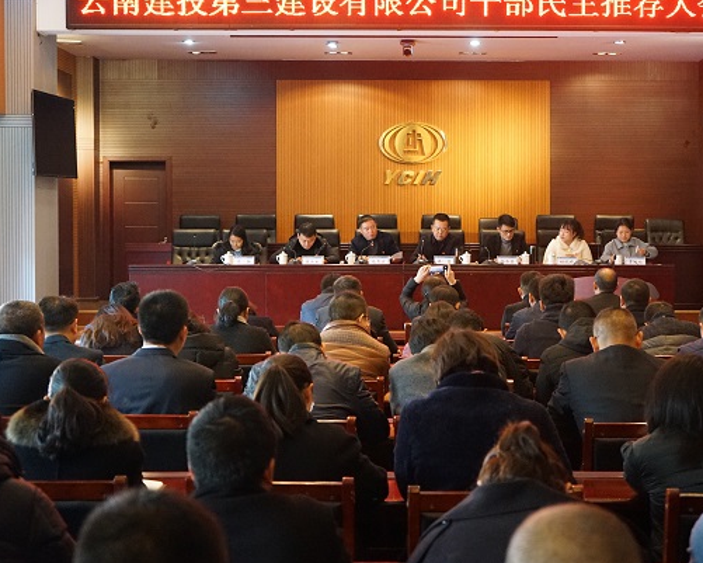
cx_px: 431
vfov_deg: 24.6
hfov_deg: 30.4
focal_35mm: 62
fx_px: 1290
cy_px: 265
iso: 6400
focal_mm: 46
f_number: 4.5
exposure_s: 1/80
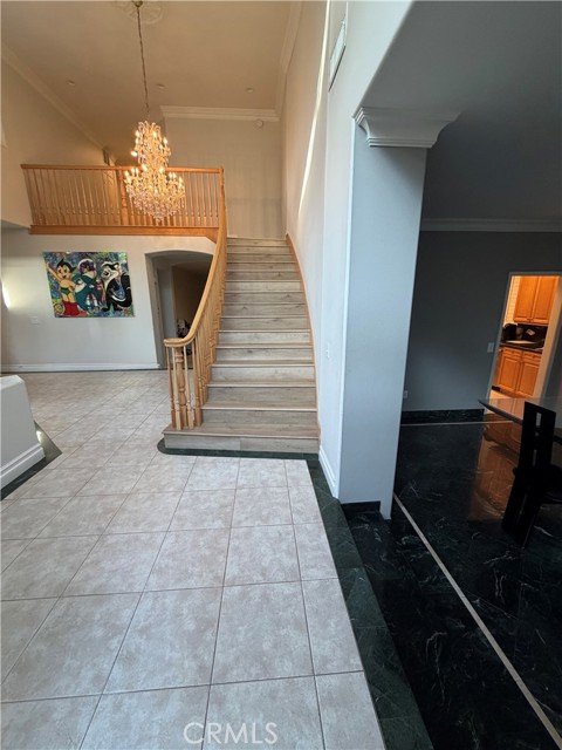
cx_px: 281
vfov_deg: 102.1
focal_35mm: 14
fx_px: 303
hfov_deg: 85.7
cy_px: 375
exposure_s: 1/120
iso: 320
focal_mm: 2.22
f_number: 2.2
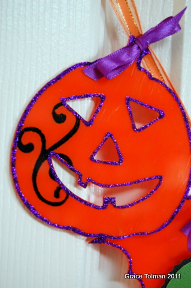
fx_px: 502
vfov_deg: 31.9
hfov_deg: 21.5
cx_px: 96
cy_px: 144
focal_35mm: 63
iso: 1600
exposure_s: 1/25
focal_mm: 42
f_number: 5.6
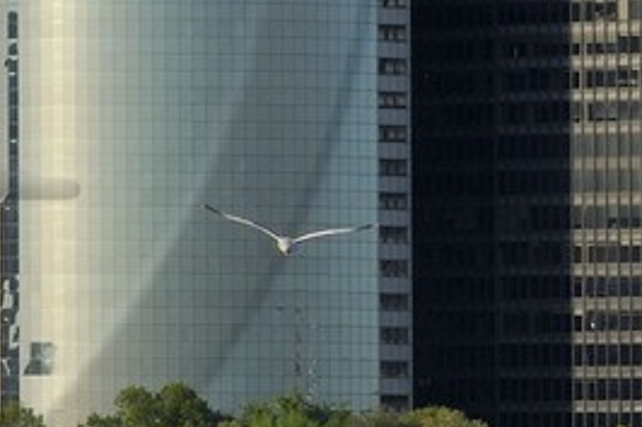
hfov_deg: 2.8
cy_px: -193
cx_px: -618
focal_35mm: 721
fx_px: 12849
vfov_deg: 1.9
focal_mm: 120
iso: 200
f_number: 11
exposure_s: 1/200
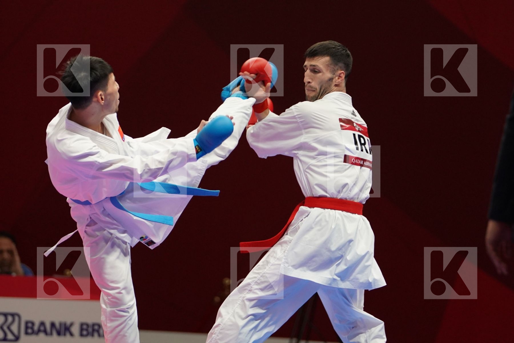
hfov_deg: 6.9
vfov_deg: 4.6
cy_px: 172
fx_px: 4254
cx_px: 257
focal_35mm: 298
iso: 2500
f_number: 4
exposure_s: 1/1000
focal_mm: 199
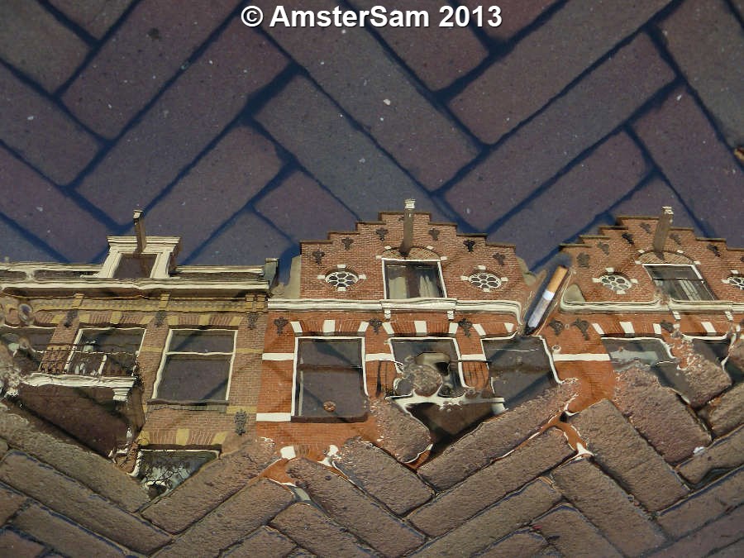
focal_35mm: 36
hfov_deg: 51.4
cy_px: 279
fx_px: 774
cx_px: 372
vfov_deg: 39.7
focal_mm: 6
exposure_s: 1/100
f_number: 2.8
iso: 100
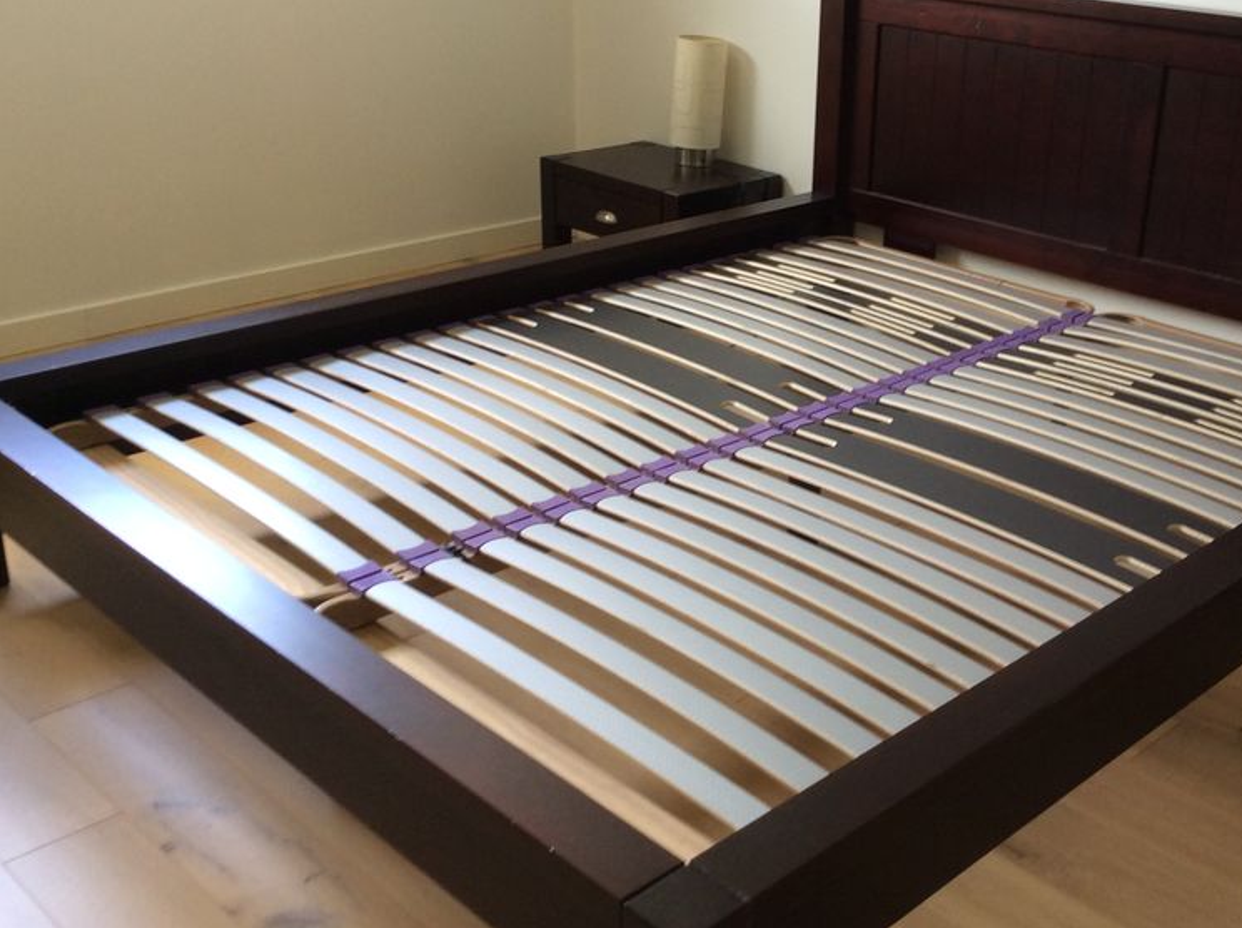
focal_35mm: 43
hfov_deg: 43.5
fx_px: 1541
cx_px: 780
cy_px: 378
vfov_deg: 33.4
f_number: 2.4
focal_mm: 3.3
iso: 32
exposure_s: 1/24
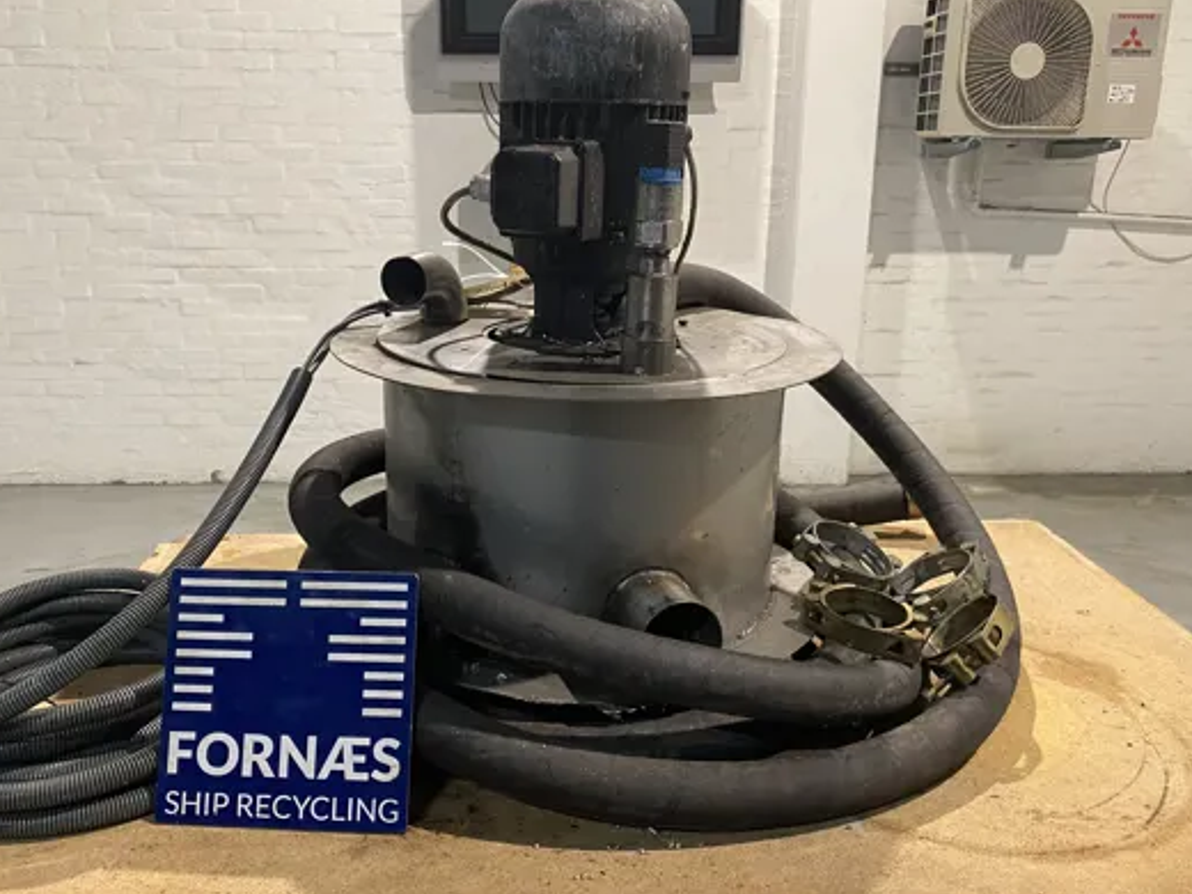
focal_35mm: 31
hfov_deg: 58.2
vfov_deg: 45.4
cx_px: 530
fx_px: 1067
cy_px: 457
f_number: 1.8
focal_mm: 4.25
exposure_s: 1/50
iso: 320
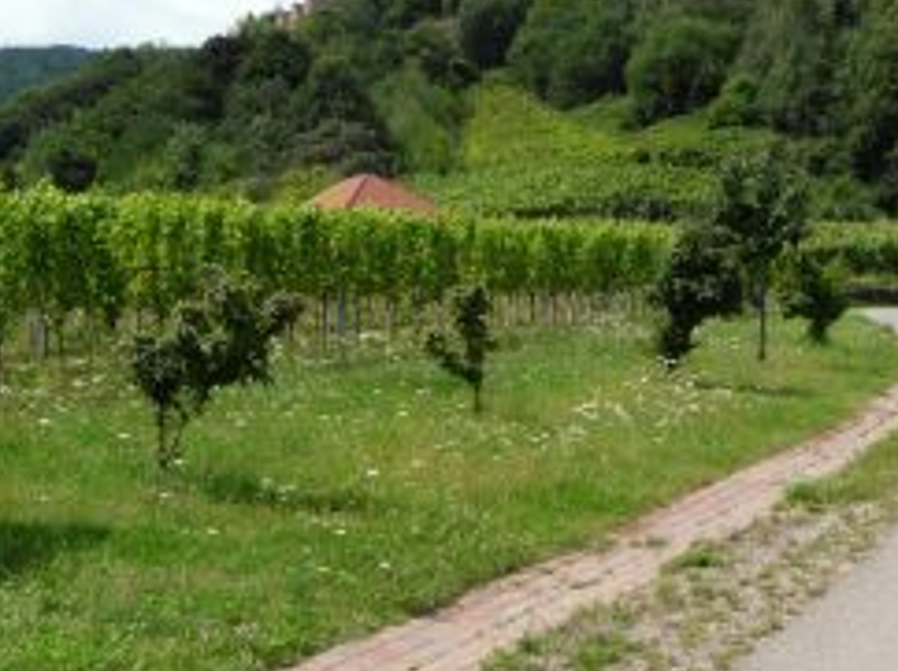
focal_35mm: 61
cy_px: 352
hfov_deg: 31.7
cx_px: 390
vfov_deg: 24.0
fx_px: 1581
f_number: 3.4
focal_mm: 5
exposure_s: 1/1000
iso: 100
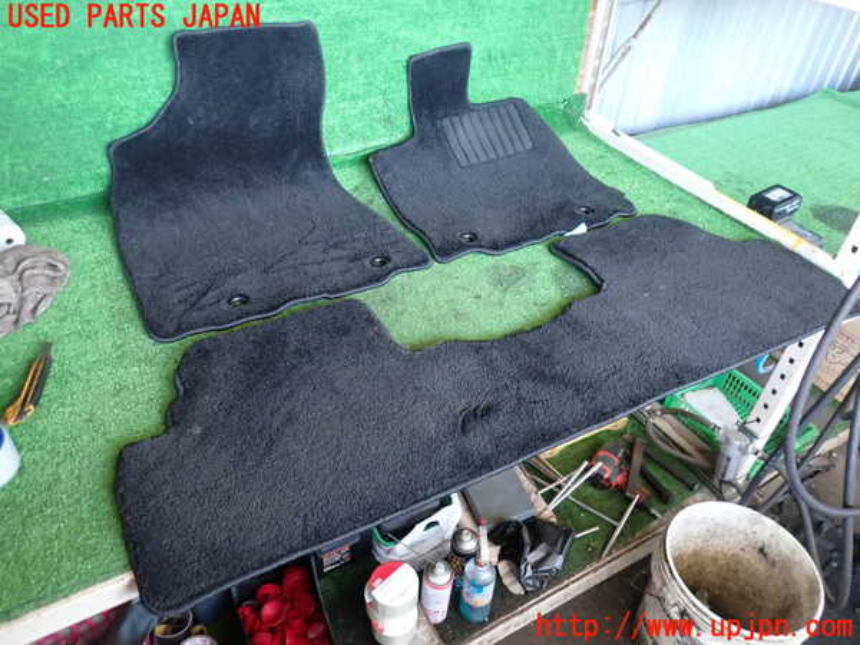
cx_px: 430
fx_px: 621
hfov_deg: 69.4
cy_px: 322
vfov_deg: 54.9
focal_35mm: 25
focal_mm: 4.5
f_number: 2
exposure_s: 1/30
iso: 320
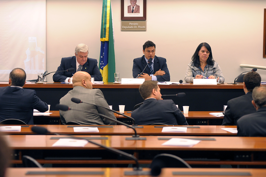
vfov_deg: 13.0
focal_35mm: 105
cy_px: 88
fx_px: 775
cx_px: 133
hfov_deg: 19.5
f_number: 4.5
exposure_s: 1/400
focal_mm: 105
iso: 2000
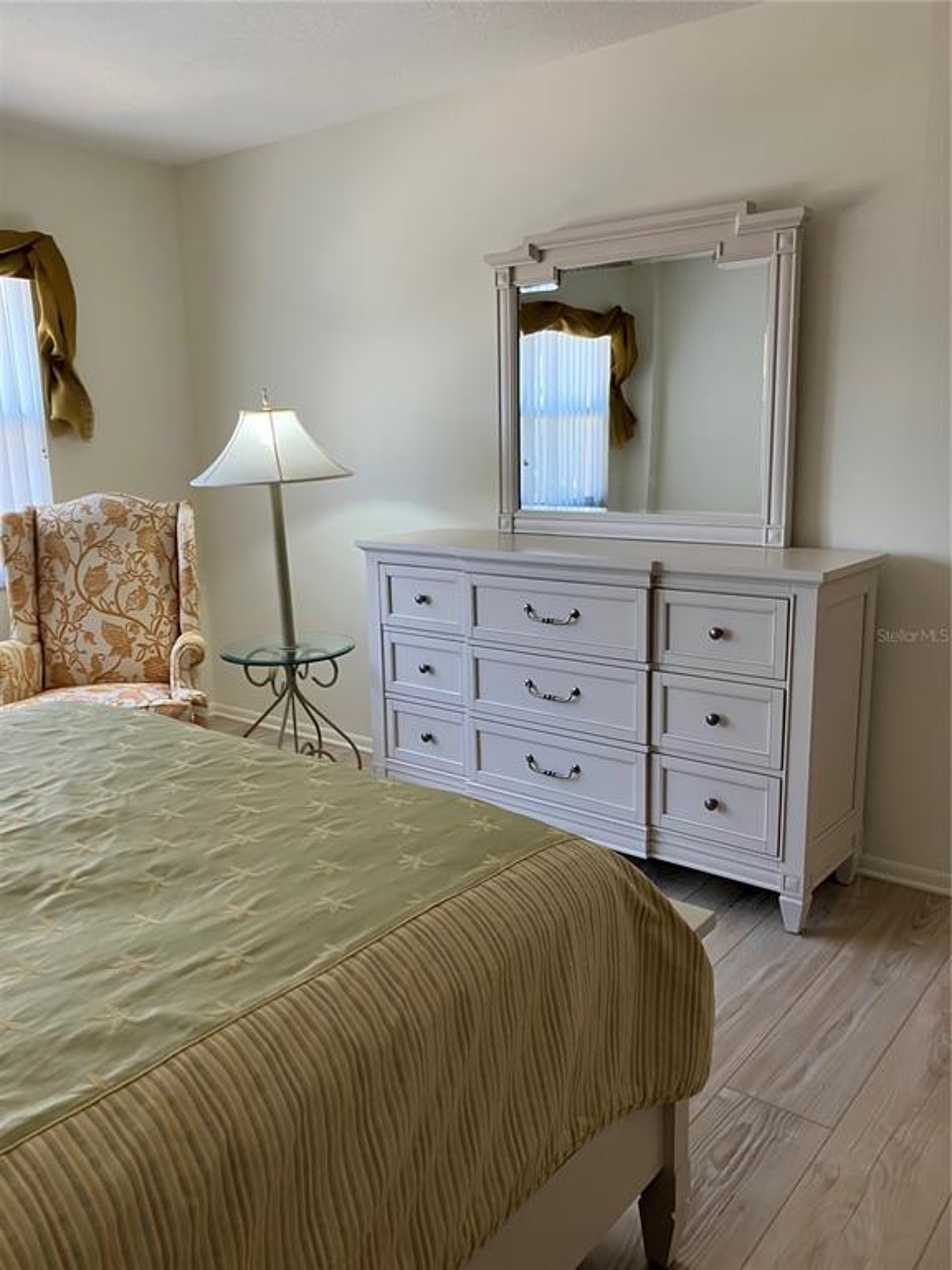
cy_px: 635
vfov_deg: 63.4
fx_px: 1027
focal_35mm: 28
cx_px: 476
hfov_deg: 49.7
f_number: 1.8
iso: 64
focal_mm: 3.99
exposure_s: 1/60
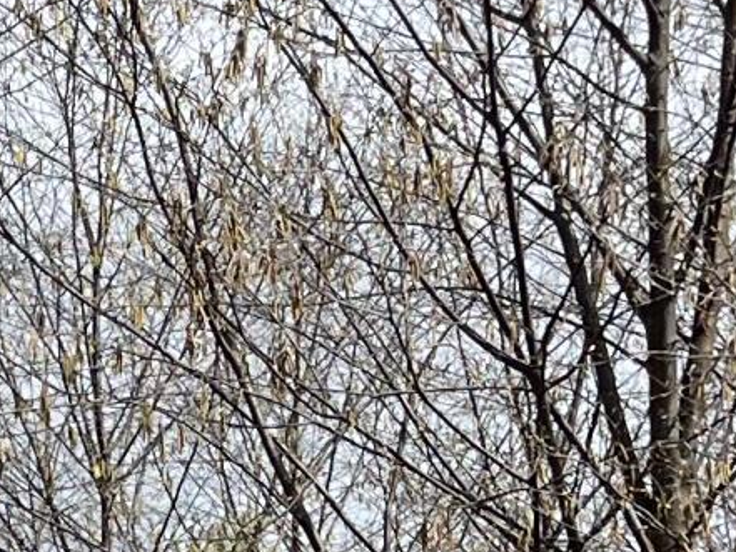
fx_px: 3764
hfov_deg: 10.2
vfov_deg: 7.9
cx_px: -824
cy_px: 1184
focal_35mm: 177
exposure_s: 1/3135
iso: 50
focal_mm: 5.1
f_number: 1.6
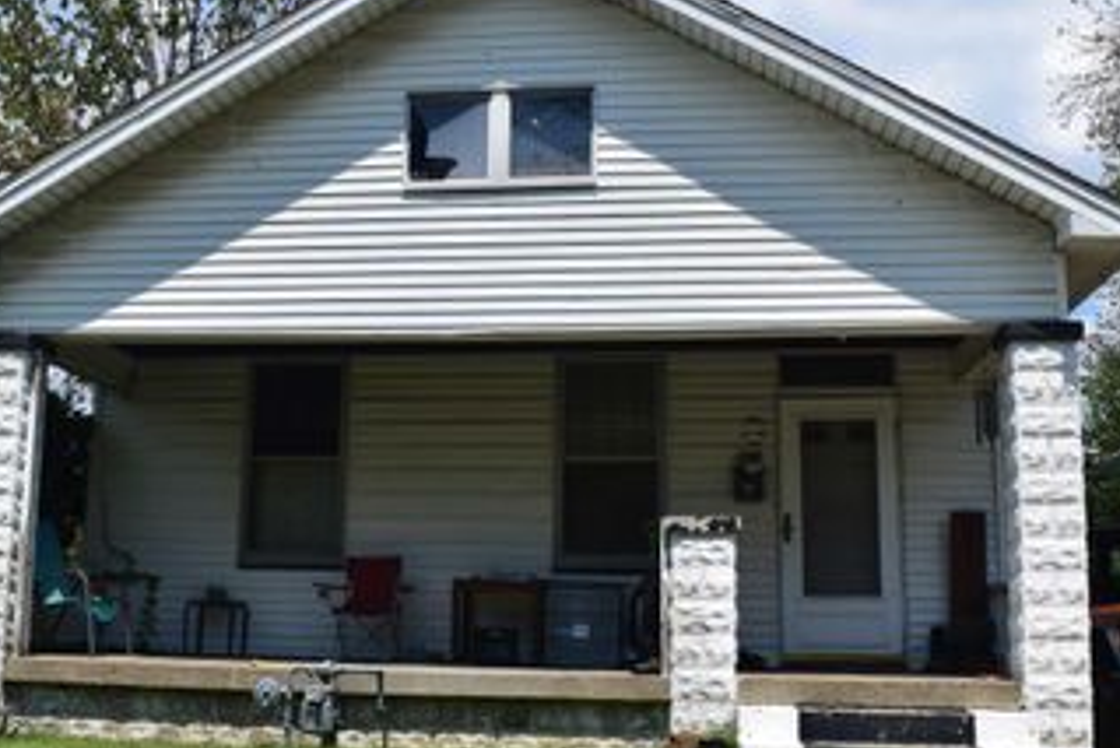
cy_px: 367
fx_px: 1463
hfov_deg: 41.7
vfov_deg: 28.7
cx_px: 460
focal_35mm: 47
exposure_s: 1/500
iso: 280
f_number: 11
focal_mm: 20
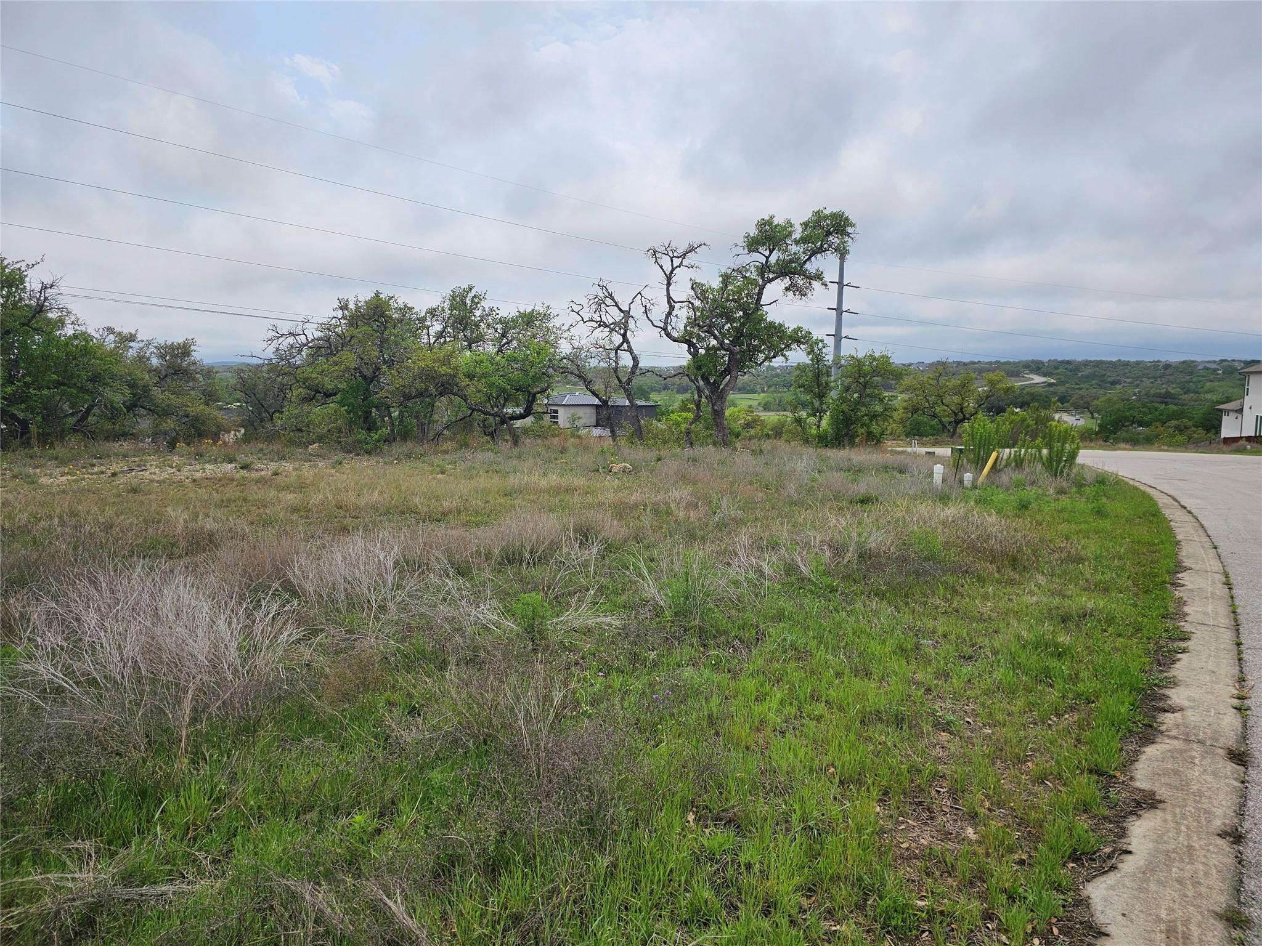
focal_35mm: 23
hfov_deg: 73.9
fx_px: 839
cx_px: 631
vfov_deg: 58.9
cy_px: 473
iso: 10
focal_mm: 6.3
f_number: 1.7
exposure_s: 1/1567
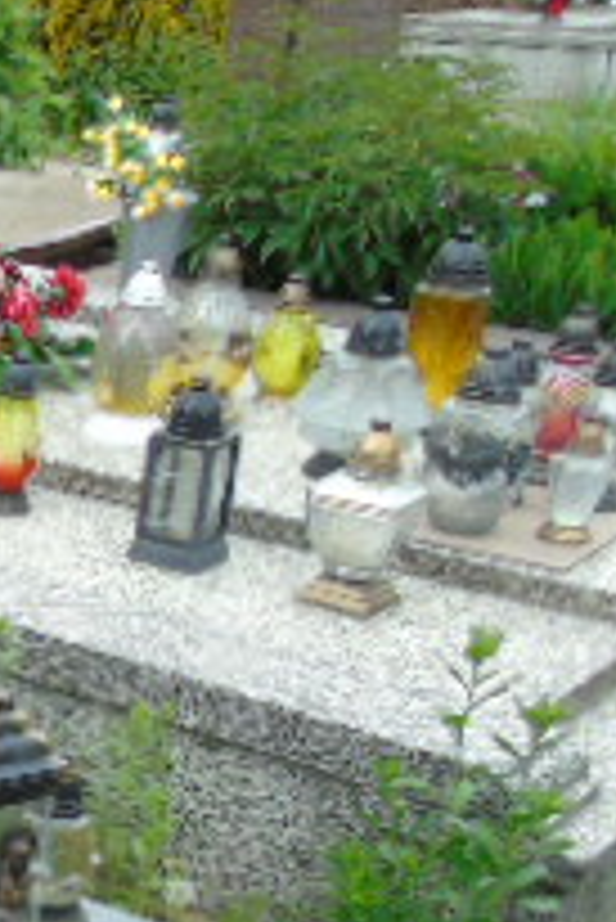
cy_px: 783
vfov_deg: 24.5
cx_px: -661
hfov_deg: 13.9
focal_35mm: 81
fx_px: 2075
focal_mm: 4.4
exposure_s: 1/250
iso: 80
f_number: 3.4
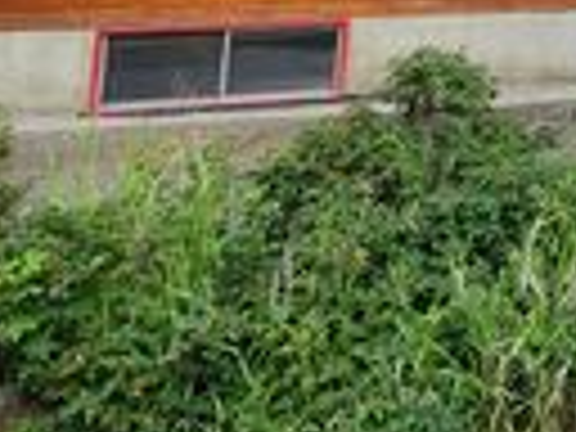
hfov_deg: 25.1
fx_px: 1015
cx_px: 837
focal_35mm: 61
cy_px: -320
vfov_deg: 19.0
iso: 50
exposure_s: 1/922
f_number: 2.2
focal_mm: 2.2
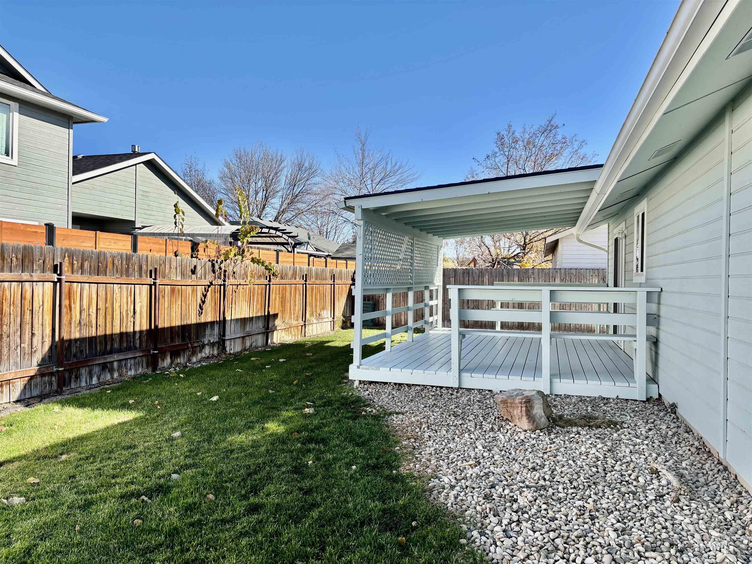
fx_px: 565
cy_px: 282
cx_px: 376
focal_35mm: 26
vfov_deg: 53.1
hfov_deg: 67.3
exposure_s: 1/1695
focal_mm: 5.96
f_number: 1.6
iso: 50
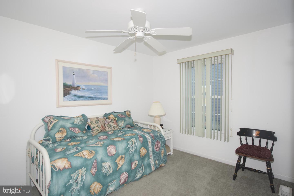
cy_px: 98
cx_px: 147
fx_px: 155
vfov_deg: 64.6
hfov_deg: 86.9
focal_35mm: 19
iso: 400
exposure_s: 1/60
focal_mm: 13
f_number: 5.6
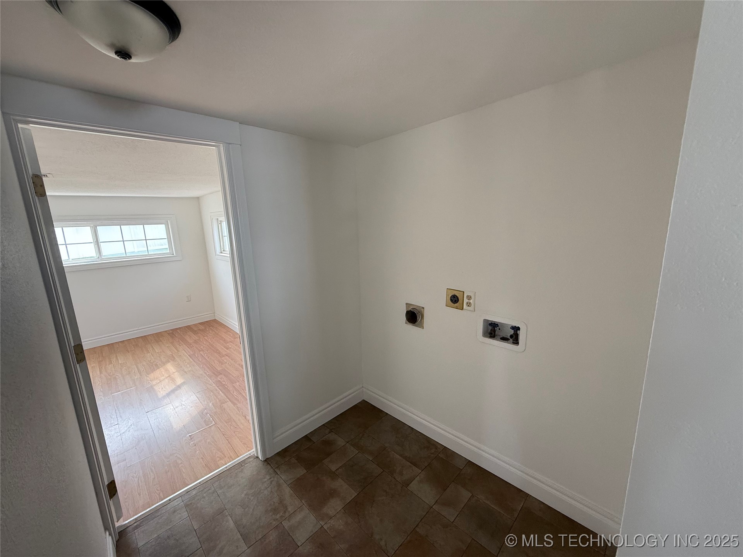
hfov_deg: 102.1
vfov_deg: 85.7
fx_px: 300
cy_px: 278
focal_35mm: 14
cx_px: 372
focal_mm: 2.22
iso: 250
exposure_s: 1/99
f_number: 2.2
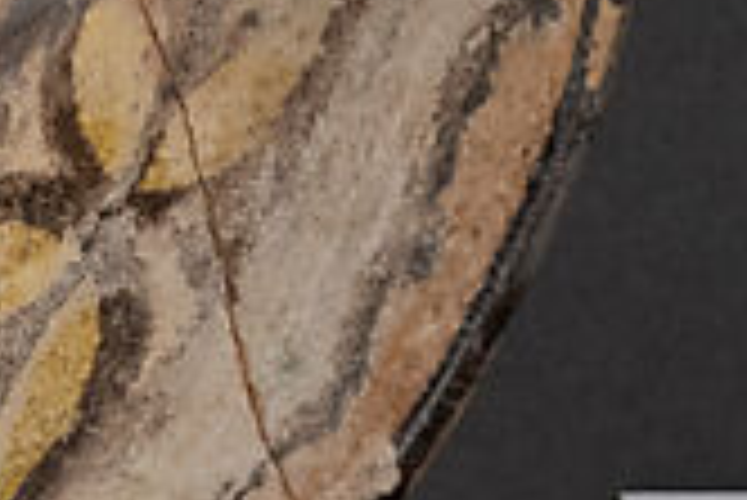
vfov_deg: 3.8
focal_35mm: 361
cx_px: -904
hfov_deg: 5.5
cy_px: -396
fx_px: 7497
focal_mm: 50
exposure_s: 1/80
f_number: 13
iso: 640
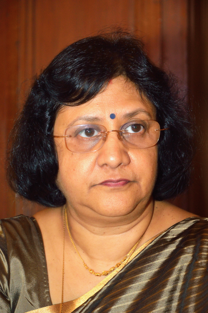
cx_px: 104
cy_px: 156
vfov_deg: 16.1
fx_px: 1107
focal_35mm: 128
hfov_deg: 10.7
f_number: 5.6
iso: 900
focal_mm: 85
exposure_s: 1/50
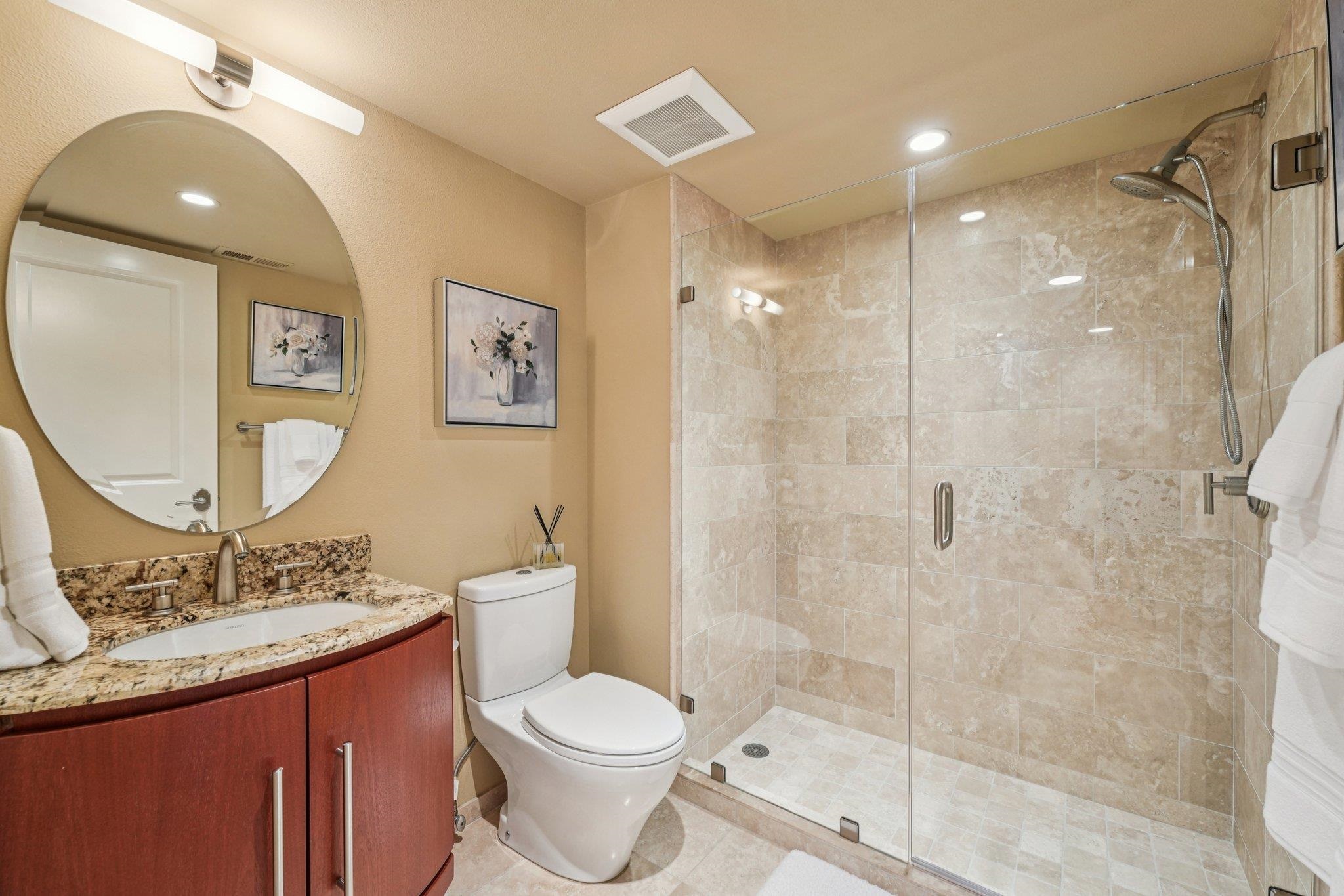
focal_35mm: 14
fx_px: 523
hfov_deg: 104.3
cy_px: 448
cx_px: 672
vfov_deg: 81.2
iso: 640
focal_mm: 14
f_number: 8
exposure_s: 1/6
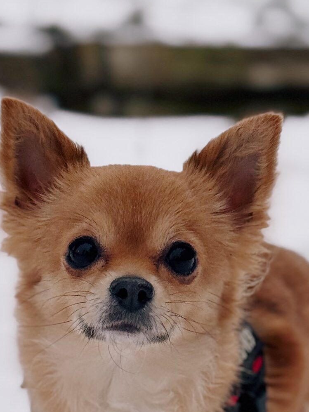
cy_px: 384
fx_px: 1464
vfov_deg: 15.8
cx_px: 155
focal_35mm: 123
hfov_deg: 12.0
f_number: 1.78
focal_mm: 6.76
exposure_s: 1/3257
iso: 64
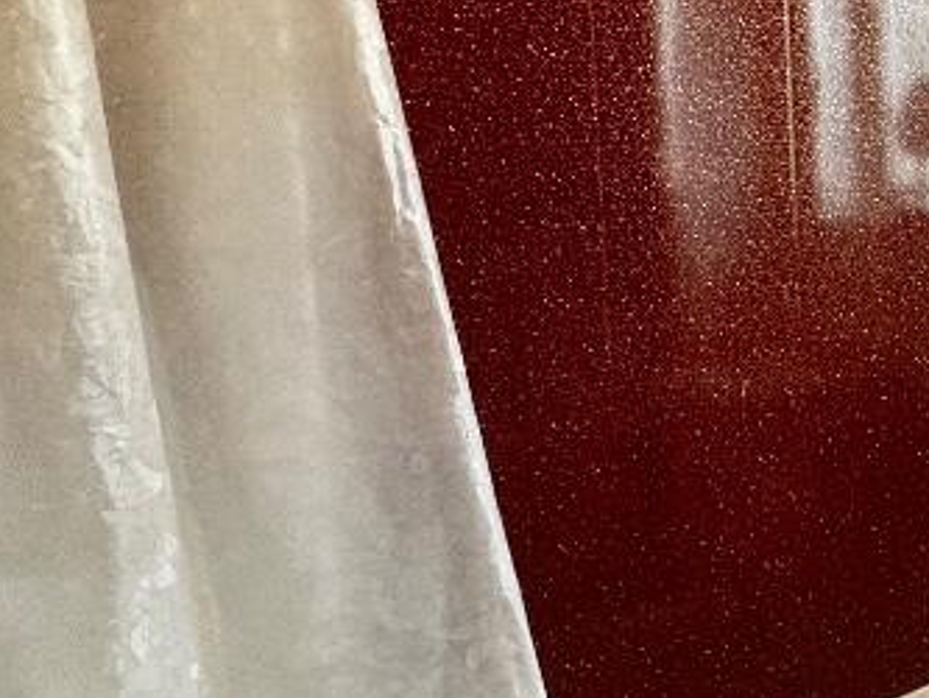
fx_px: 1154
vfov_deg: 33.4
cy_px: 243
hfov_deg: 30.3
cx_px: 1314
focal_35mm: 43
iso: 80
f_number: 2.2
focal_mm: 2.22
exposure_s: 1/100
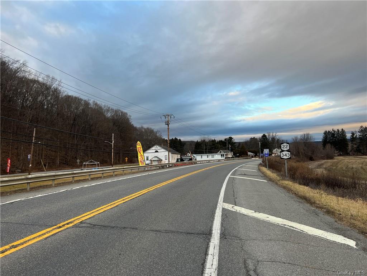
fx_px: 276
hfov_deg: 67.3
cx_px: 184
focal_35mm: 26
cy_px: 138
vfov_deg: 53.1
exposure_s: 1/411
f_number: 1.5
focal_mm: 5.7
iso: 50
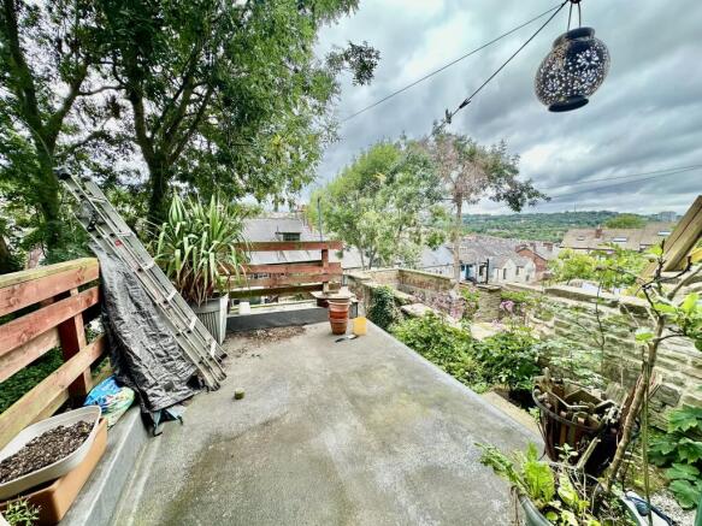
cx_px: 351
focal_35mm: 14
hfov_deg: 102.1
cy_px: 263
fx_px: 284
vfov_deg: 85.7
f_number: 2.2
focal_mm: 2.22
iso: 40
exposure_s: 1/266
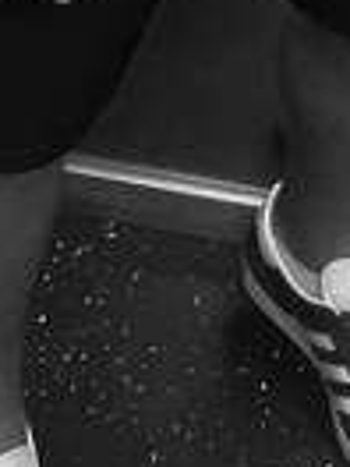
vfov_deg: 10.2
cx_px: 576
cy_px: -789
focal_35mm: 158
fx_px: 2130
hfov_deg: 9.1
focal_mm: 5.7
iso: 125
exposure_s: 1/115
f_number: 1.5
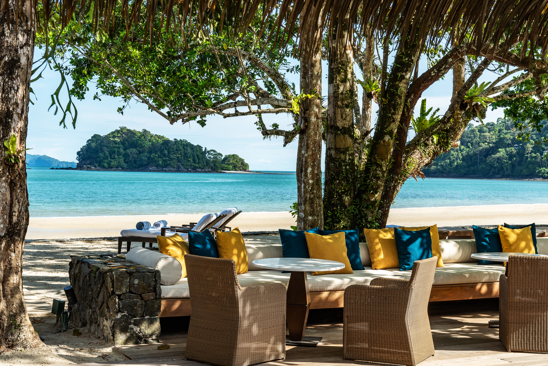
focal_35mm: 56
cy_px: 183
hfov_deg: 35.6
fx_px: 853
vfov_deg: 24.2
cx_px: 274
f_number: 16
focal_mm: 56
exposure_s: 1/25
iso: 100
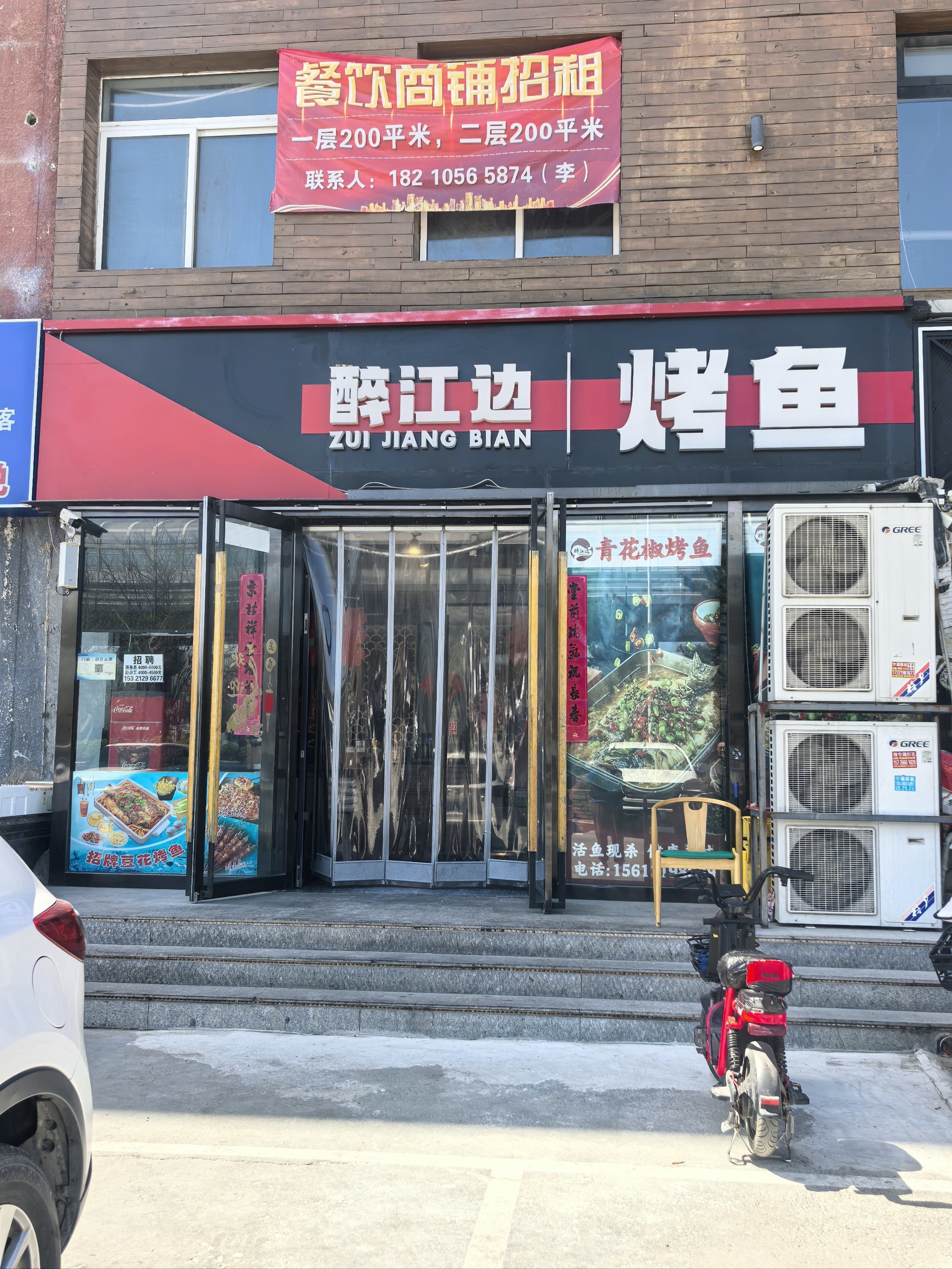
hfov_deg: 44.2
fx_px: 1173
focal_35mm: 32
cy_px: 634
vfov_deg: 56.8
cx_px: 476
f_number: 2
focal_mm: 6.98
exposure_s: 1/1111
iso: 50
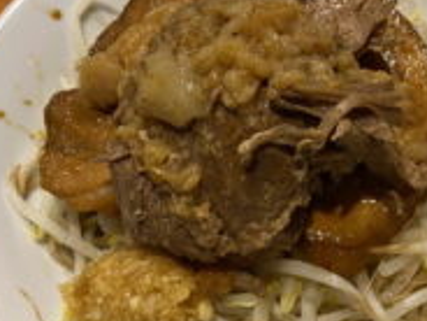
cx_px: 291
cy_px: 192
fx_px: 654
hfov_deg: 35.7
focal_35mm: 53
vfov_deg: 27.5
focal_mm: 4.25
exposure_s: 1/50
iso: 100
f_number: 1.8
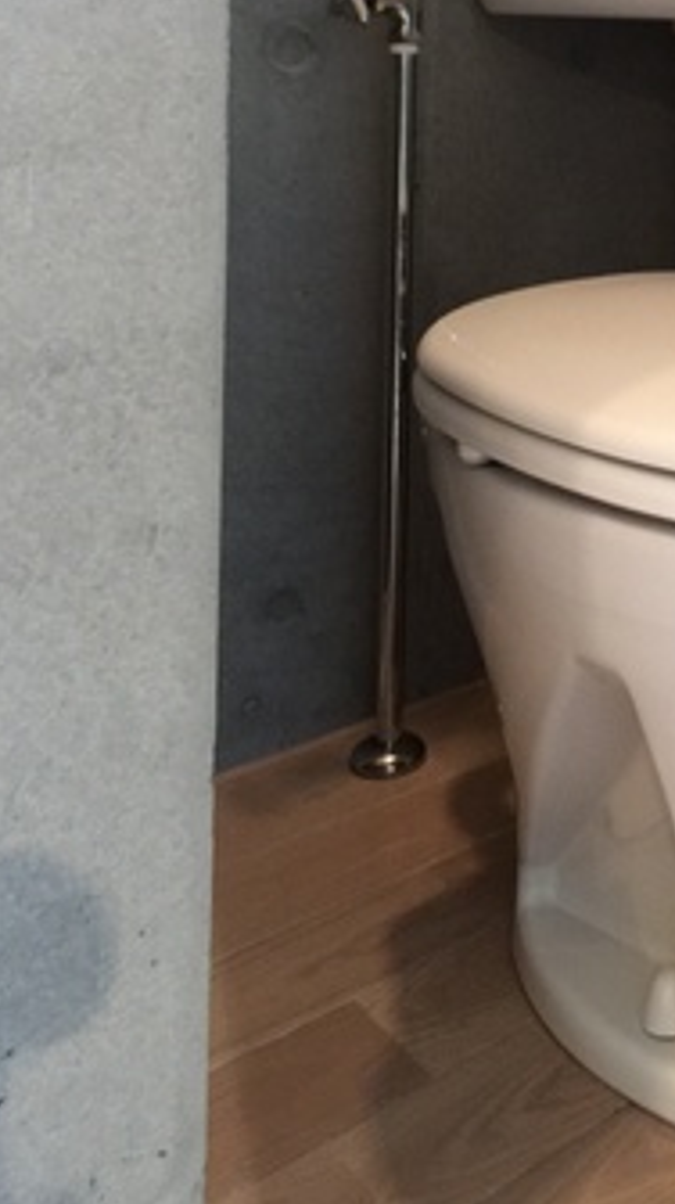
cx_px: 838
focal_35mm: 66
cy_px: 83
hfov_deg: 17.3
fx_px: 2104
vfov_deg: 30.3
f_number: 2.2
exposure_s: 1/4
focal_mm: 4.15
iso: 100
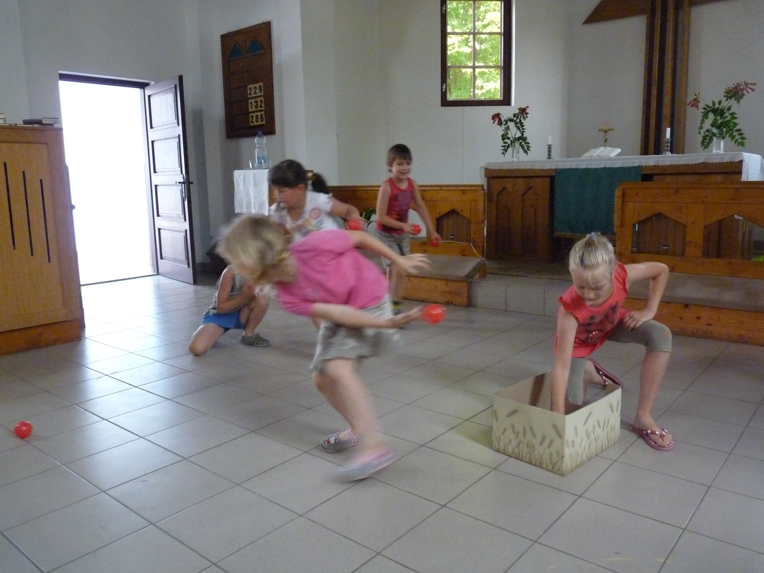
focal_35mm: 27
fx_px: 596
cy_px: 286
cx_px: 382
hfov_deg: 65.3
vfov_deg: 51.4
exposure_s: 1/50
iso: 800
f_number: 2.8
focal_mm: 4.8
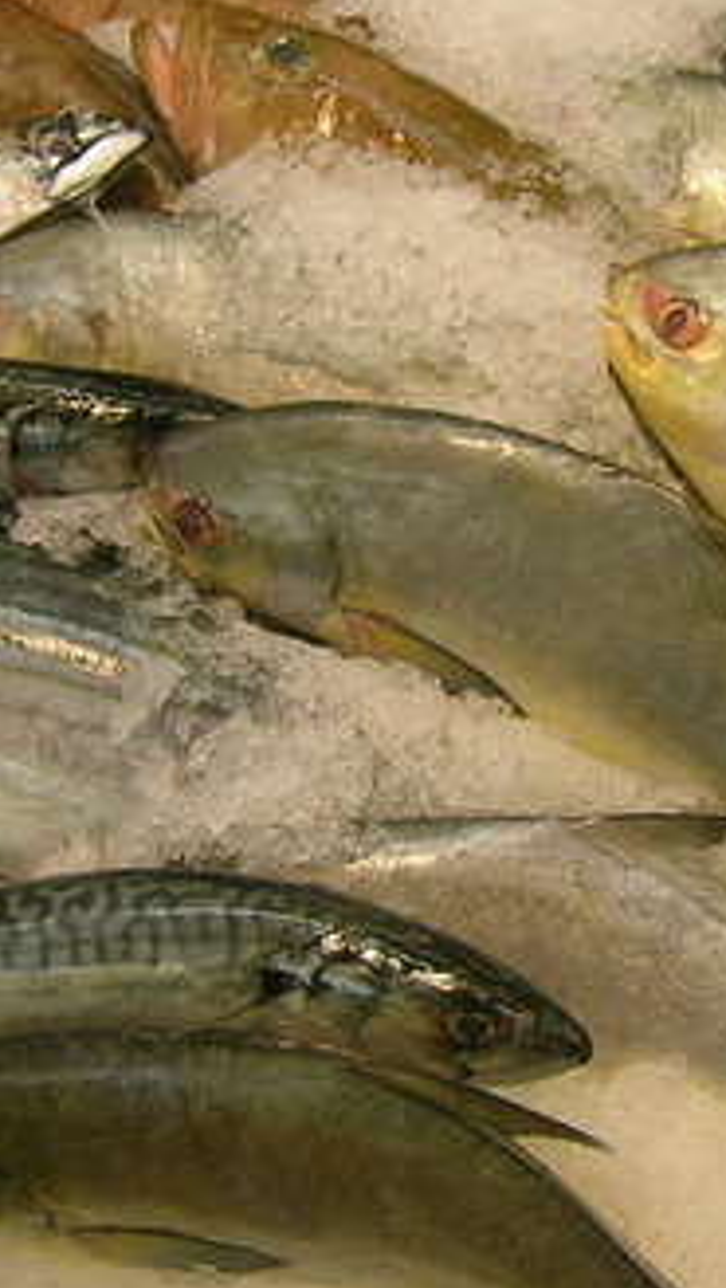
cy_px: 495
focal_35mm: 66
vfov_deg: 31.7
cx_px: 579
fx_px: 2254
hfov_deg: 18.1
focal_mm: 5.7
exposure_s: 1/37.7
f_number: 2.9
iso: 50
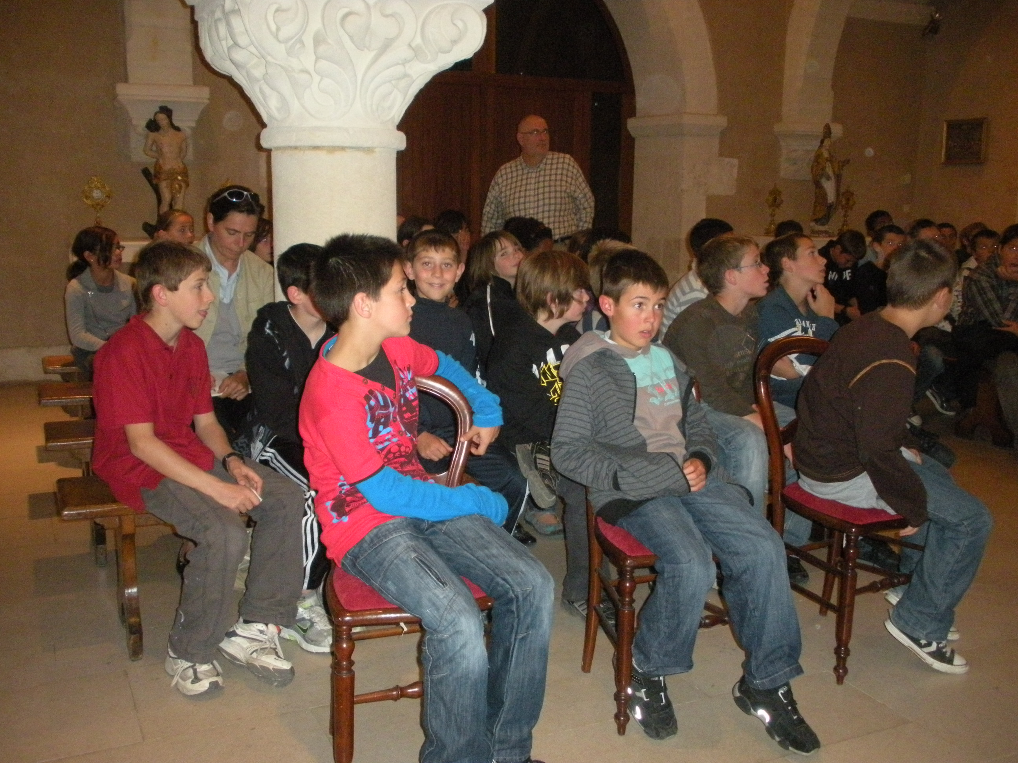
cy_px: 382
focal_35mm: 35
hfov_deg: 52.6
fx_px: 1029
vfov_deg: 40.7
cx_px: 509
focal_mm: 6.3
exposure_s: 1/60
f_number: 3.5
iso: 703
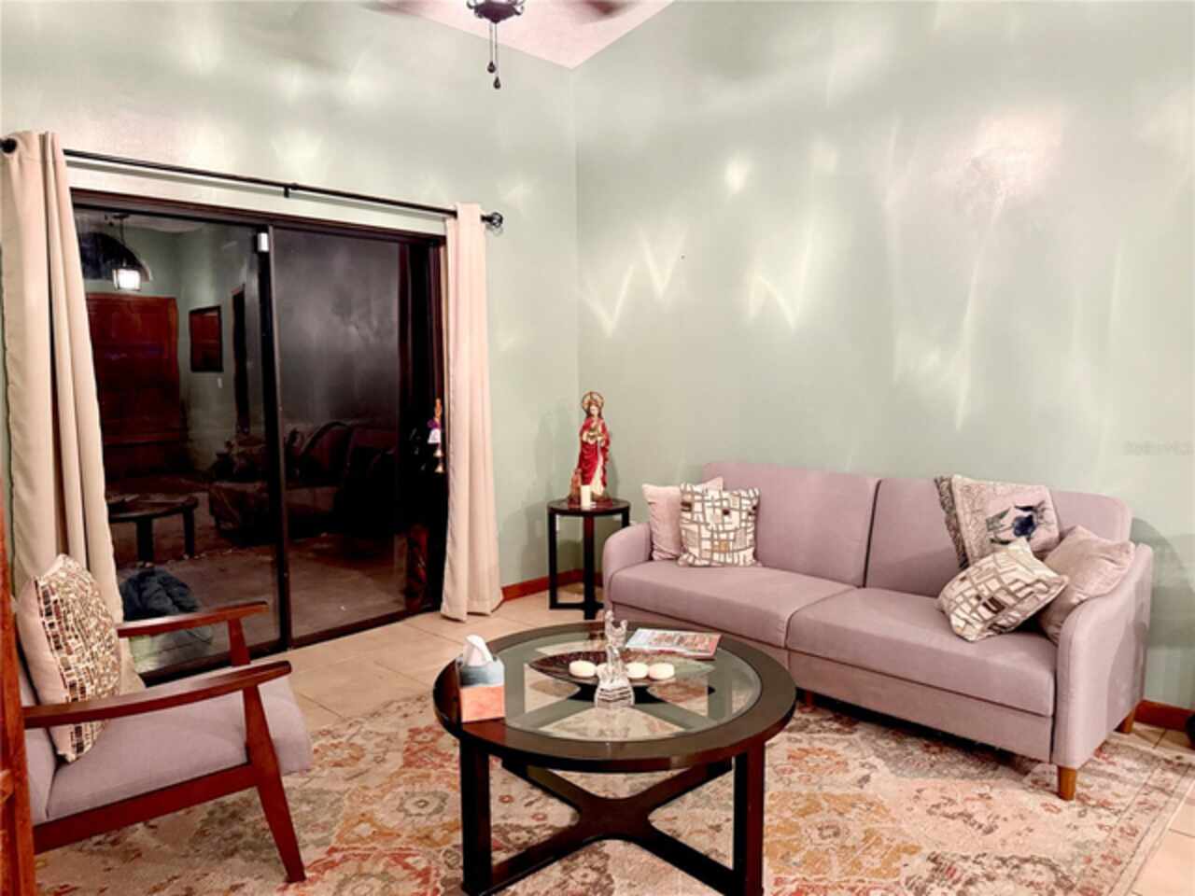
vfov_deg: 56.8
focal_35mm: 24
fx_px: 829
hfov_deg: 71.6
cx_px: 598
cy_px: 448
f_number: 1.78
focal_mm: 6.76
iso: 800
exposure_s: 1/30
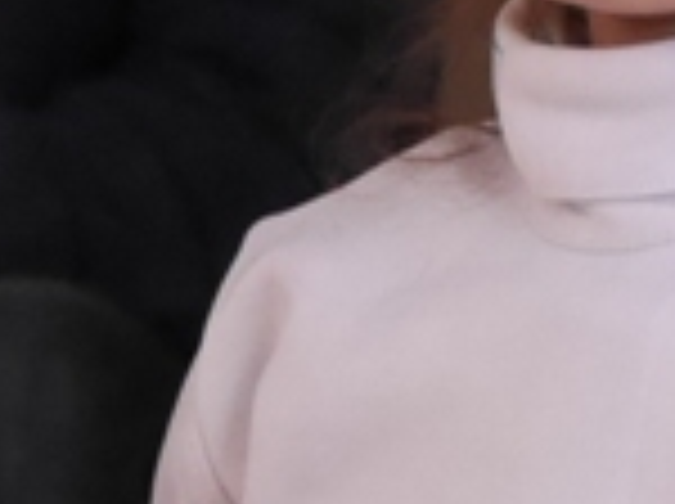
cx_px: 1976
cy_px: 281
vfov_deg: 1.5
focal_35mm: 996
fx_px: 19391
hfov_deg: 2.0
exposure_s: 1/125
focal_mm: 77
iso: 3200
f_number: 5.4
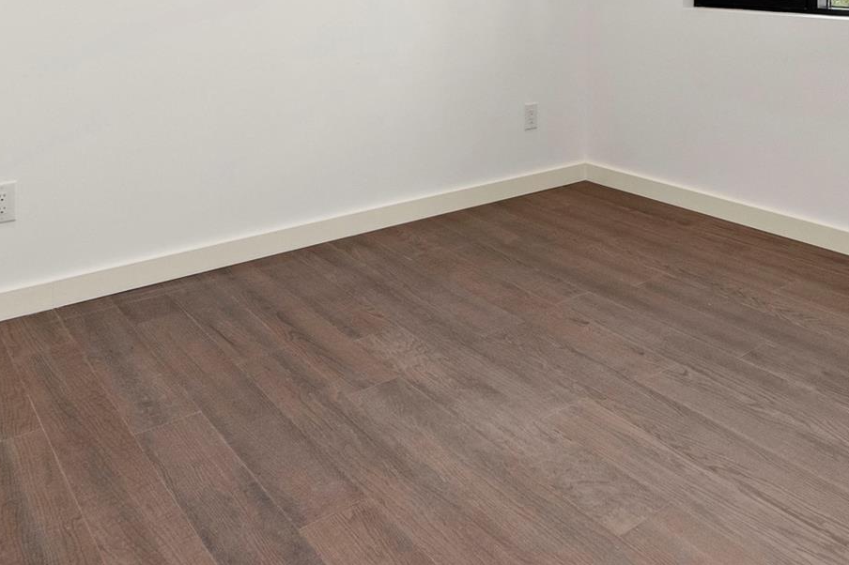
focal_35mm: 34
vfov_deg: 34.2
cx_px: 548
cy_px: -39
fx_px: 801
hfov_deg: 55.0
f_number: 10
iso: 320
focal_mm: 10
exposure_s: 1/2.5
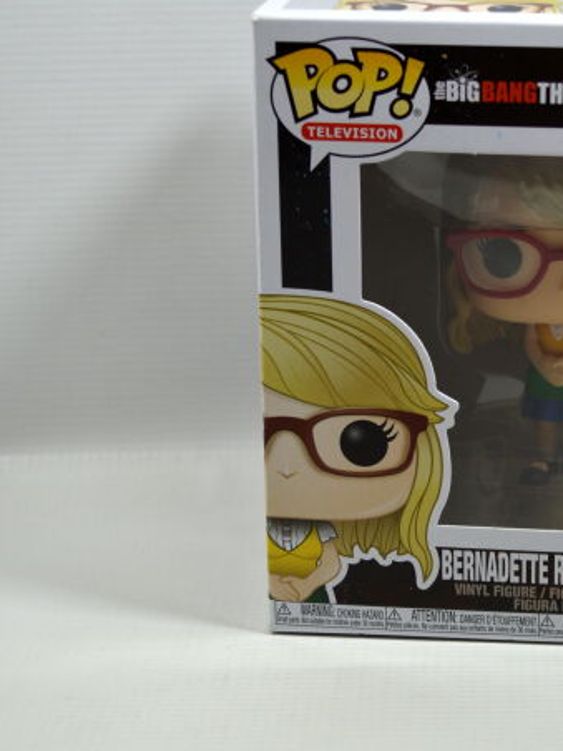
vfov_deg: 22.8
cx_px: 503
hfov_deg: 17.0
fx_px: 1861
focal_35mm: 86
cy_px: 327
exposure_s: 1/60
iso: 180
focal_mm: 35
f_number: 5.6
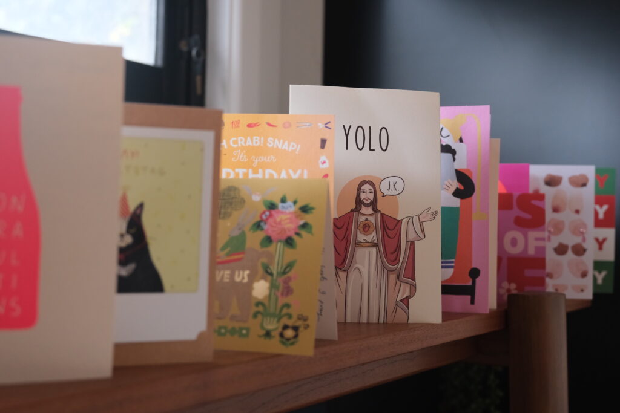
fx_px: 792
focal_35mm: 46
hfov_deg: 42.7
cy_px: 206
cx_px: 310
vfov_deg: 29.3
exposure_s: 1/100
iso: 1600
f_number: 3.7
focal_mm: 30.5
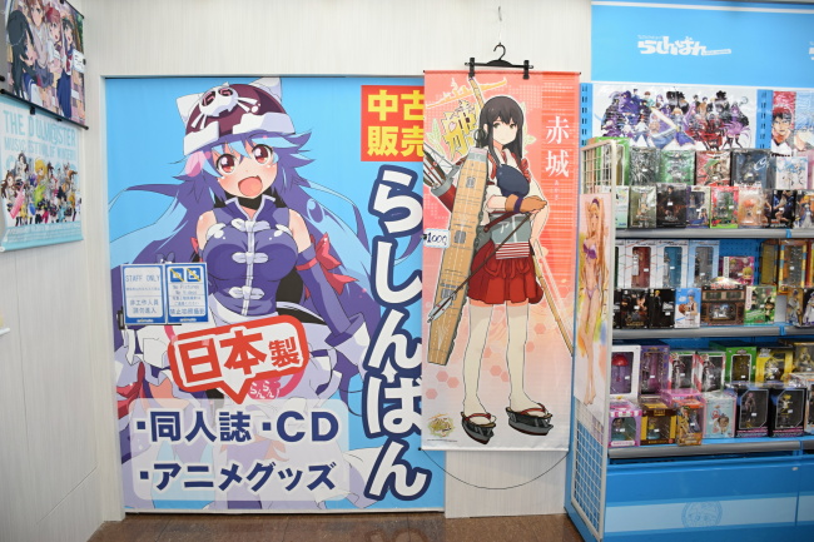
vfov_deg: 47.9
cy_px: 271
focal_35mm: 27
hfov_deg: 67.4
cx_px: 407
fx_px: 610
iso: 800
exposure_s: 1/200
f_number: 5
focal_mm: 18
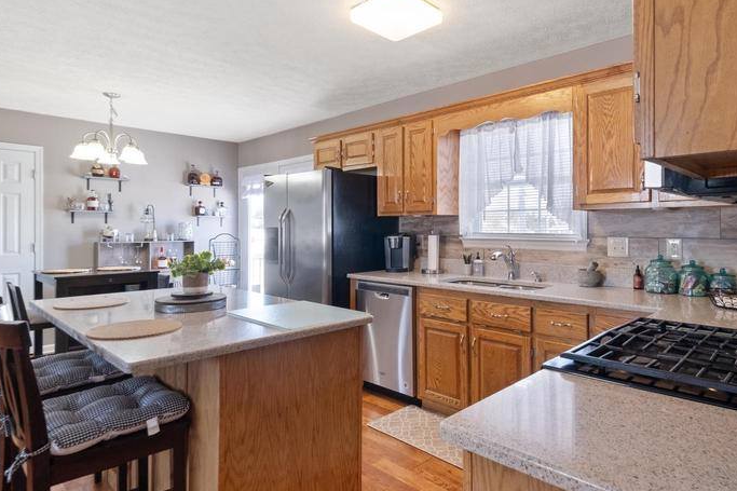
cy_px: 255
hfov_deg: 81.1
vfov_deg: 59.4
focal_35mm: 21
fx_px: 430
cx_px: 398
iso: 800
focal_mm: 9.2
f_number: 7.1
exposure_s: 1/9
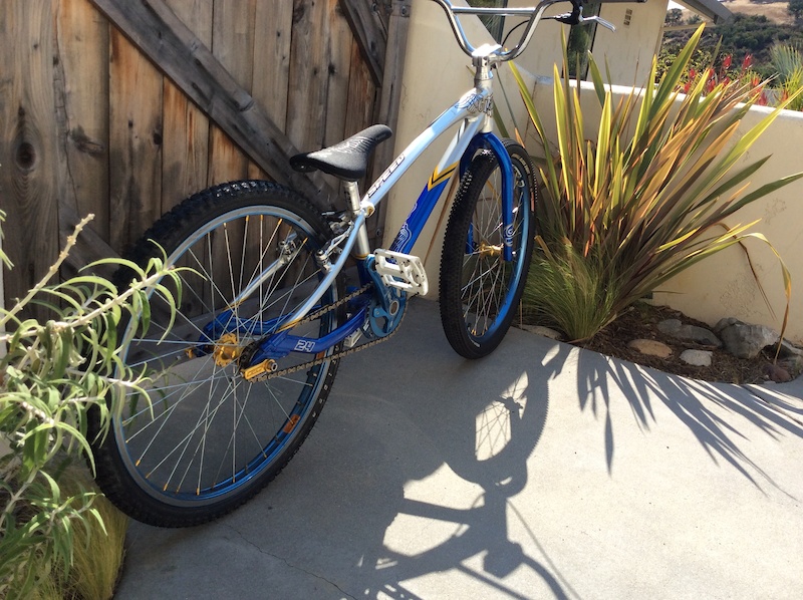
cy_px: 300
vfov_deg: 44.1
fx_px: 741
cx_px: 402
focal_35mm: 32
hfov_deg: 56.9
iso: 32
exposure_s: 1/805
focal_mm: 3.3
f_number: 2.4
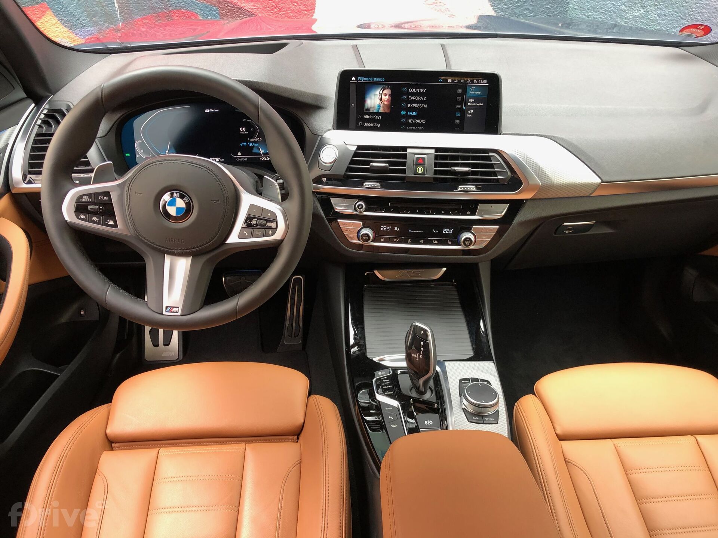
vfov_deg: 49.7
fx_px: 581
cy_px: 269
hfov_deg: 63.4
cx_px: 359
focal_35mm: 28
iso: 32
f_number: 1.8
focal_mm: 4
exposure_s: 1/31
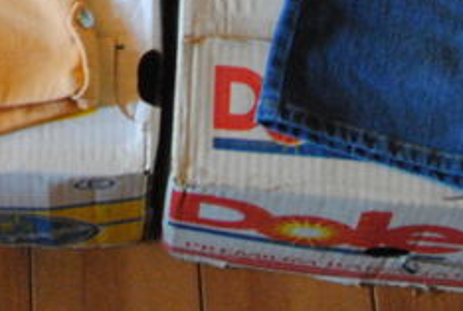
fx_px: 1817
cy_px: -318
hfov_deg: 14.2
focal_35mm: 141
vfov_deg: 9.2
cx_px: -61
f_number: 3.8
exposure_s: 1/30
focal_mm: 22
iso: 1250
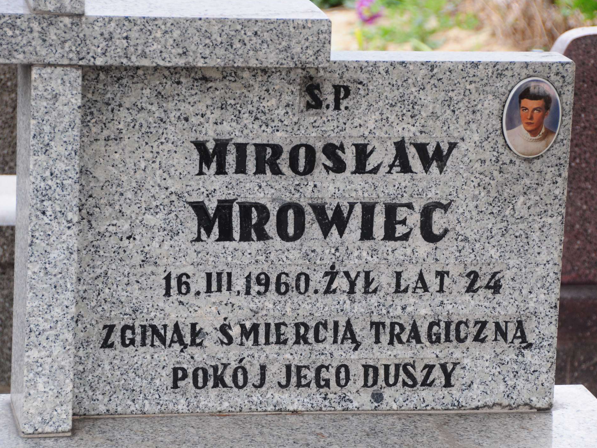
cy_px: 224
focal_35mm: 156
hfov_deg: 12.7
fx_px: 2683
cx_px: 312
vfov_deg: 9.5
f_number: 7.1
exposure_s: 1/250
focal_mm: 95
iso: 640
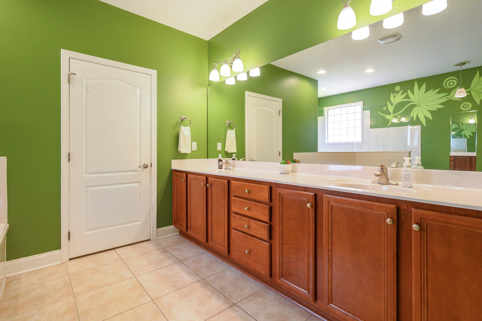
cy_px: 160
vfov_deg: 70.3
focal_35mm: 17
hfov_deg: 93.3
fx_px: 227
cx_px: 241
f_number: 4
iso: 560
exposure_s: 1/60
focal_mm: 17
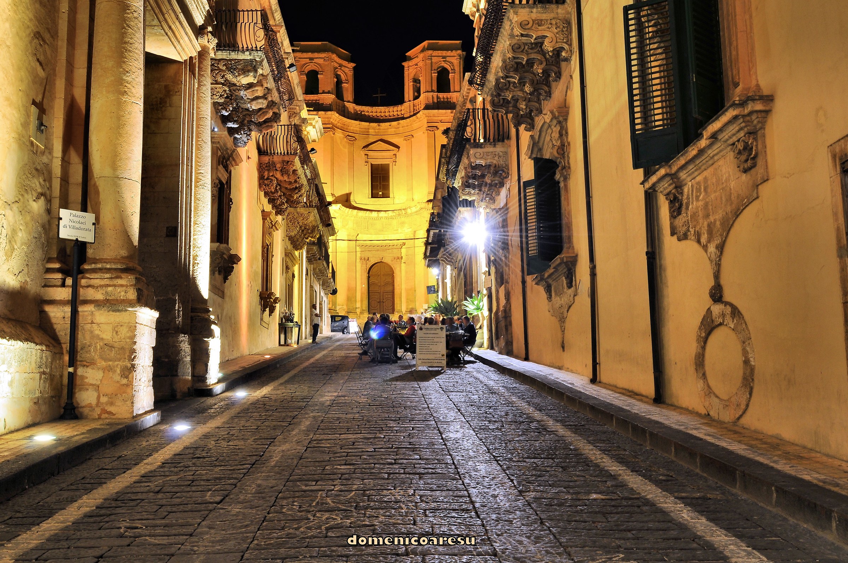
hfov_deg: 53.2
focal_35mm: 36
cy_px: 282
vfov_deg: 36.8
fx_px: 847
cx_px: 424
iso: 200
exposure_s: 5
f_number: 13
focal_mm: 24
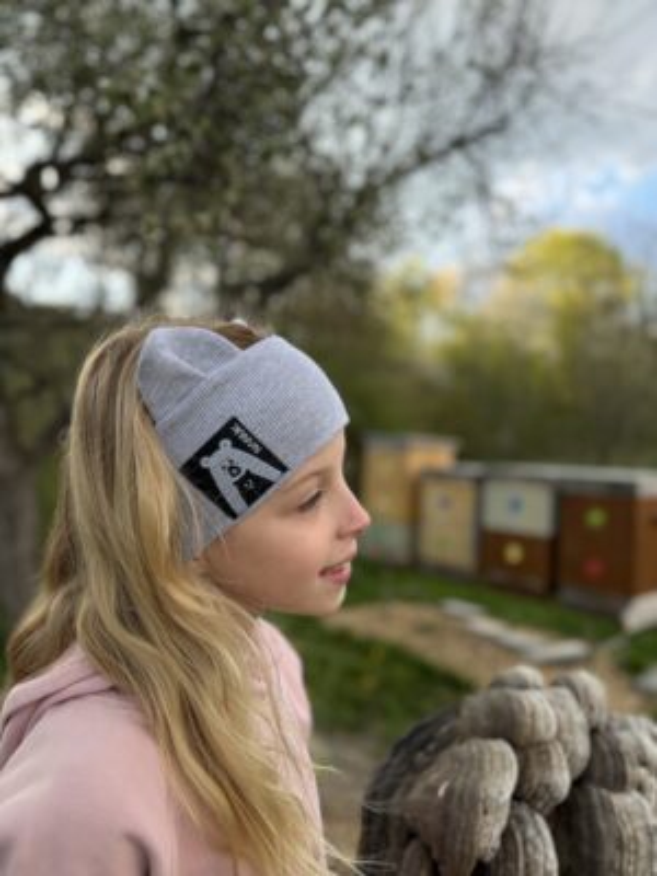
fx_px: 607
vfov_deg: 71.6
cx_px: 328
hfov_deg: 56.8
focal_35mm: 24
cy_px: 438
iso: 100
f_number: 1.78
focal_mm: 6.76
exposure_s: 1/351
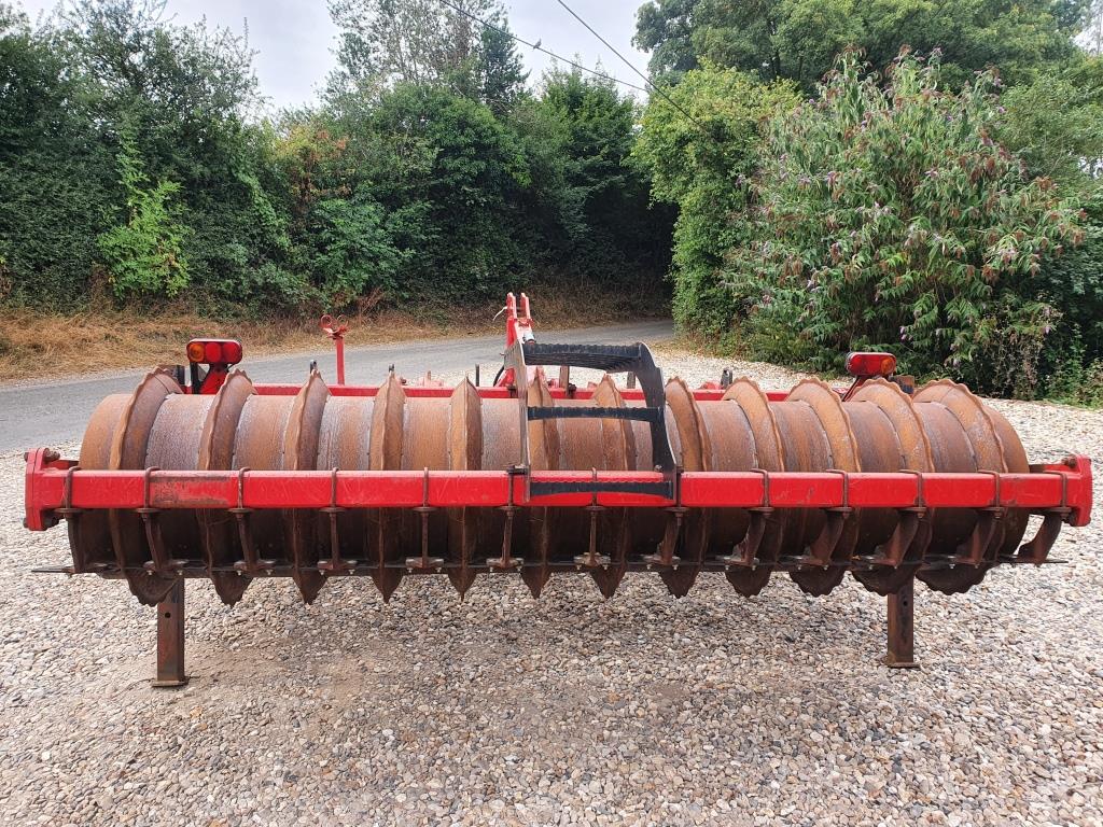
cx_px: 552
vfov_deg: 53.1
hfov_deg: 67.3
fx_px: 828
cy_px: 414
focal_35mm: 26
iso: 50
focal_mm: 4.32
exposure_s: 1/353
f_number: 2.4
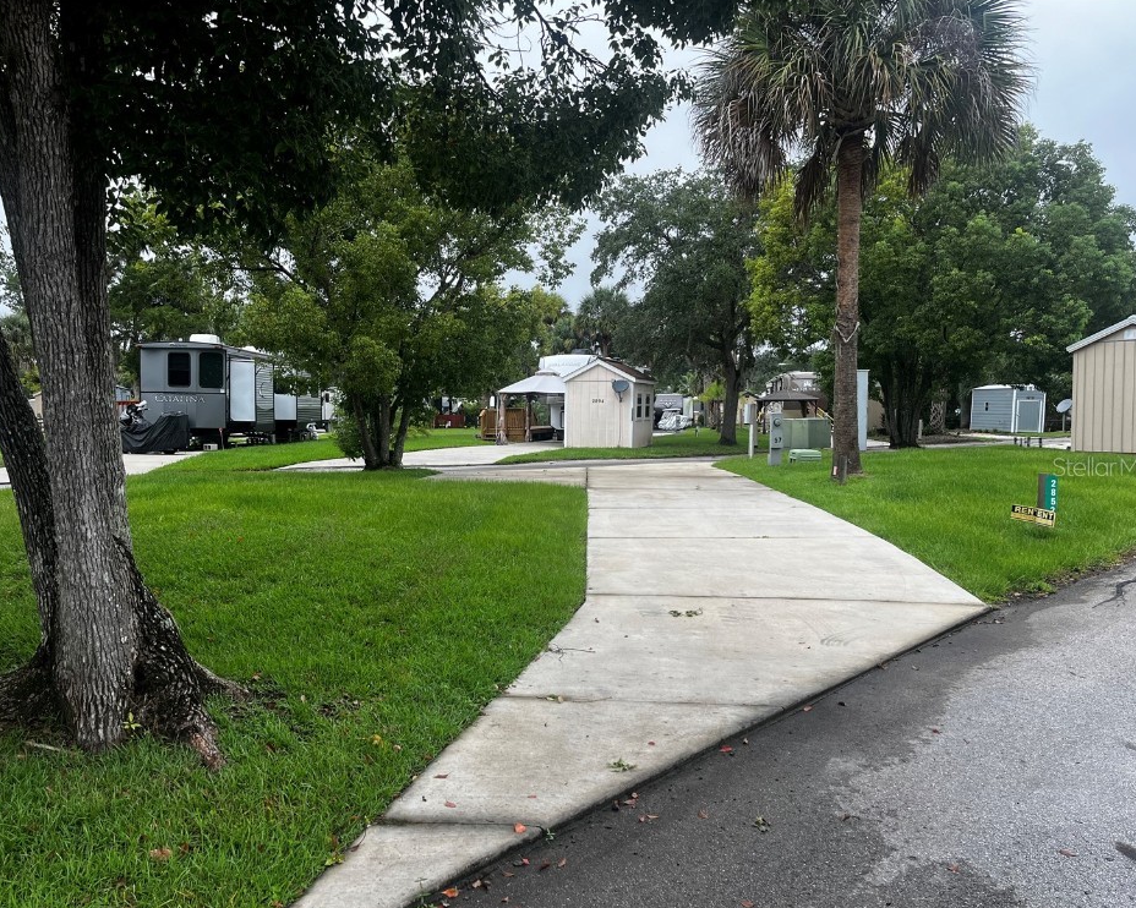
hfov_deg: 62.2
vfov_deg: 51.5
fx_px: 941
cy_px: 466
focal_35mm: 28
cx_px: 541
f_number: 1.6
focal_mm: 5.1
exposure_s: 1/524
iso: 50
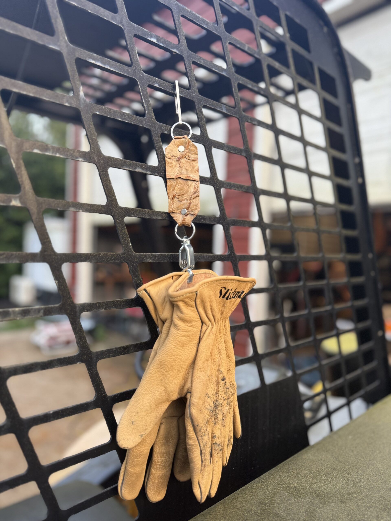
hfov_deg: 56.8
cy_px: 260
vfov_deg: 71.6
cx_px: 196
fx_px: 361
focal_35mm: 24
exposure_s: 1/121
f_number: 1.78
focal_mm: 6.76
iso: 200
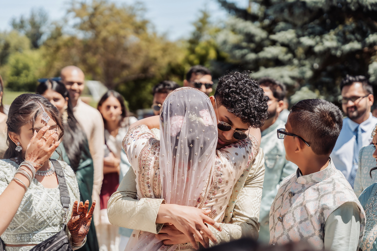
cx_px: 188
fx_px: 733
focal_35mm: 70
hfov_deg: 28.8
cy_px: 126
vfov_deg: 19.5
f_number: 2.8
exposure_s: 1/4000
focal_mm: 70
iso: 250
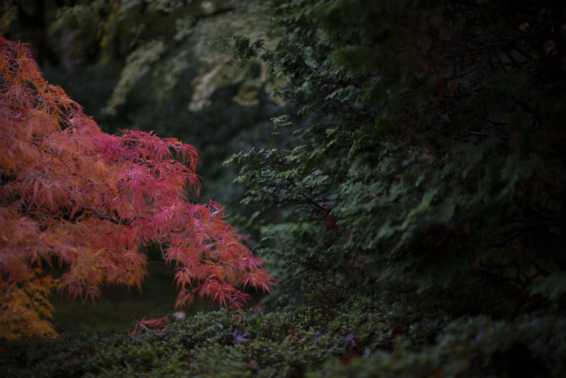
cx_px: 283
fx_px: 786
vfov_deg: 27.0
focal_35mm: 50
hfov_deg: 39.6
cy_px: 189
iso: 400
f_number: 1.3
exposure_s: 1/2000
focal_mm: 50
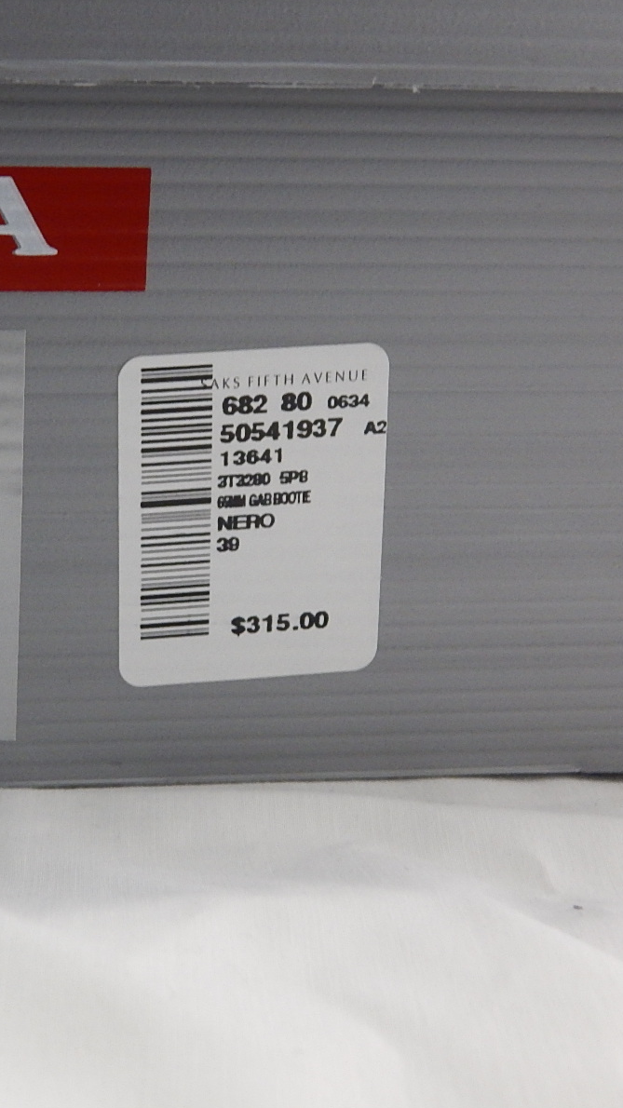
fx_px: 1851
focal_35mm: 63
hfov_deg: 18.4
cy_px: 555
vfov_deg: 33.3
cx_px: -67
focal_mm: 7.7
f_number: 3.6
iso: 400
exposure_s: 1/30
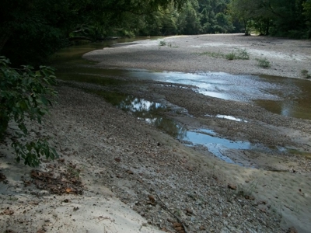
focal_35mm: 32
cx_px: 156
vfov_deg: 44.2
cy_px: 116
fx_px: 287
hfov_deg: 56.8
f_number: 2.9
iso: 80
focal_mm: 5.7
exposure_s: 1/800
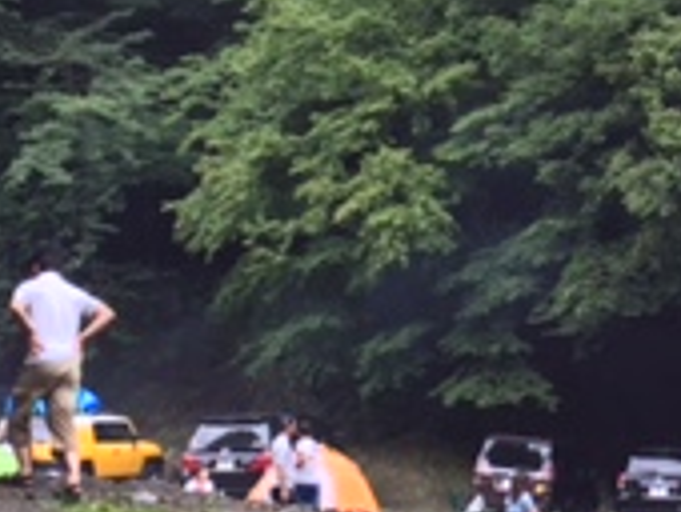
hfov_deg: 17.4
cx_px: 745
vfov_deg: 13.5
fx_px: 2147
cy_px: 48
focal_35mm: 109
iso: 32
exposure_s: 1/40
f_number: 2.2
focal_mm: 4.15
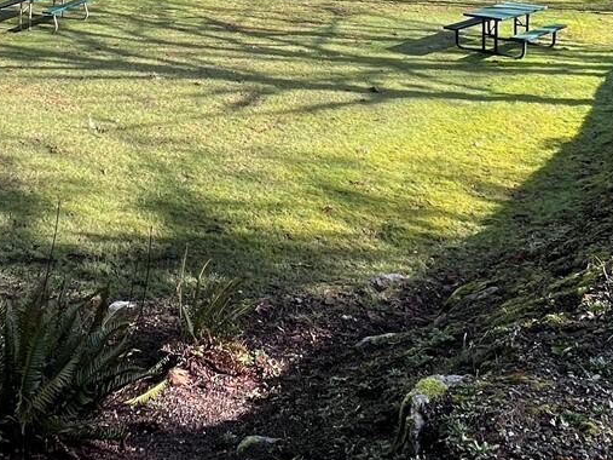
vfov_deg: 29.8
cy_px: -99
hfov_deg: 45.6
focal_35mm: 41
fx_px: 726
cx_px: 254
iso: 32
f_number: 1.8
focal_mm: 1.57
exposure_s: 1/329
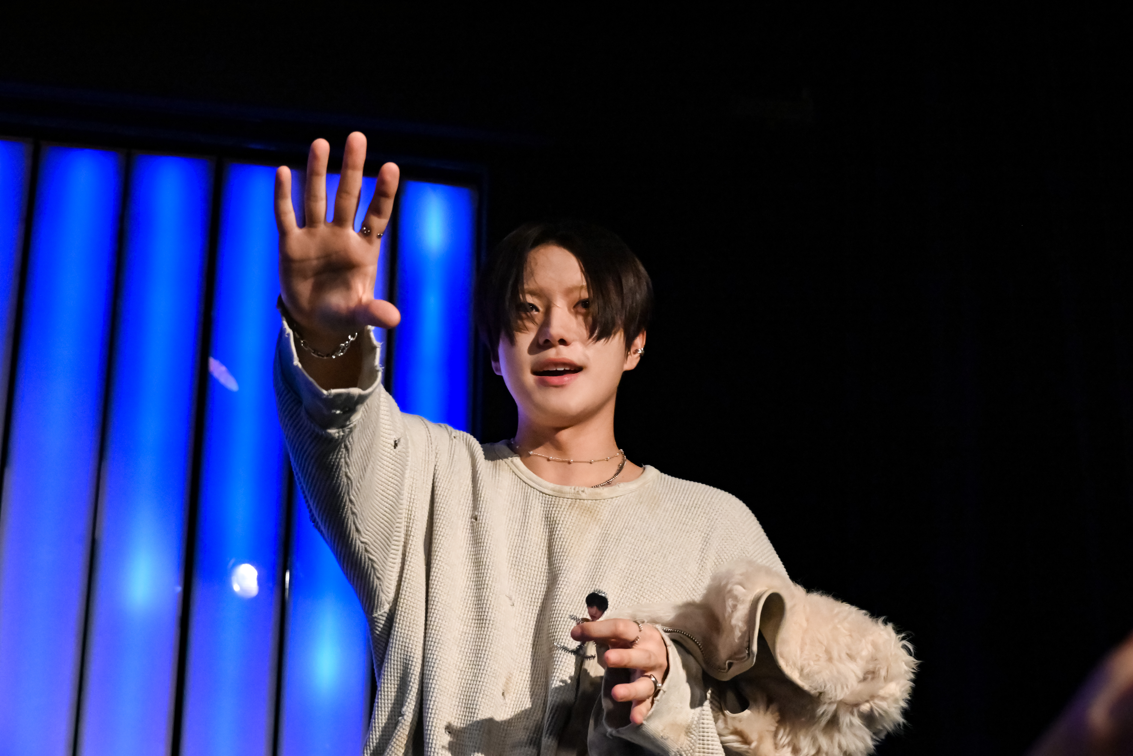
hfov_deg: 36.2
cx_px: 566
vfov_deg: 24.6
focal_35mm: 55
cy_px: 378
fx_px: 1732
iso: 12800
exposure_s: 1/250
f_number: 8
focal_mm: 55
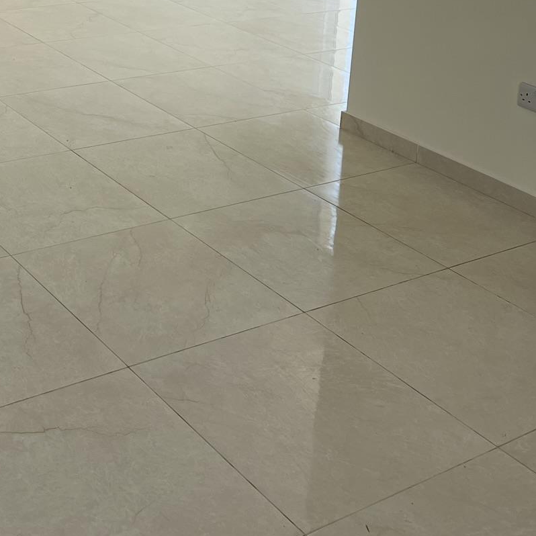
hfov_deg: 27.7
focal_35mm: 59
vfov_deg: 25.5
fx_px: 1034
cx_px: 22
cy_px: -139
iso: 50
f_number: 1.5
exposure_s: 1/1079
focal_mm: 5.7
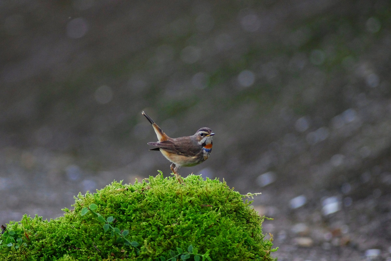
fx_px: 9123
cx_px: 196
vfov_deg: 1.6
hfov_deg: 2.5
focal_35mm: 840
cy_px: 130
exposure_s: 1/400
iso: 3200
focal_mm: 560
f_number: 6.3
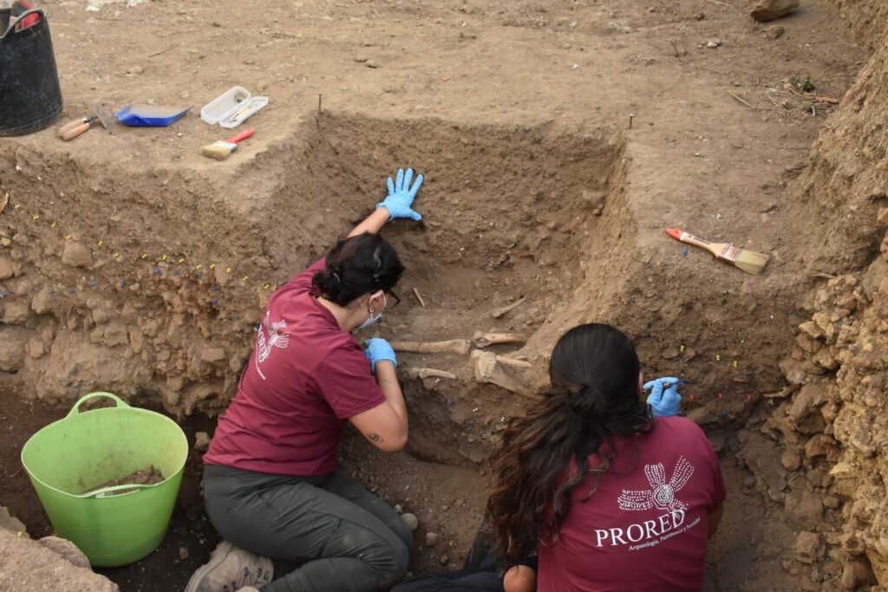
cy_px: 296
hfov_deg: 55.1
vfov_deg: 38.4
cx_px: 444
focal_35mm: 34
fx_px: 851
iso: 800
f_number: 8
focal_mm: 23
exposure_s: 1/320
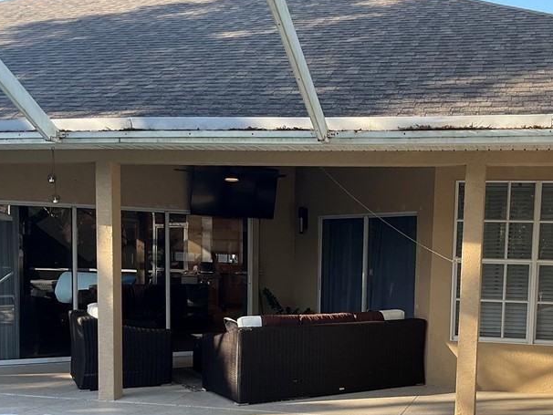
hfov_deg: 38.3
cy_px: 341
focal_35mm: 49
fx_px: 783
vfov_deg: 28.9
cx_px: 383
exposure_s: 1/130
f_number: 1.8
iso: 16
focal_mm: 3
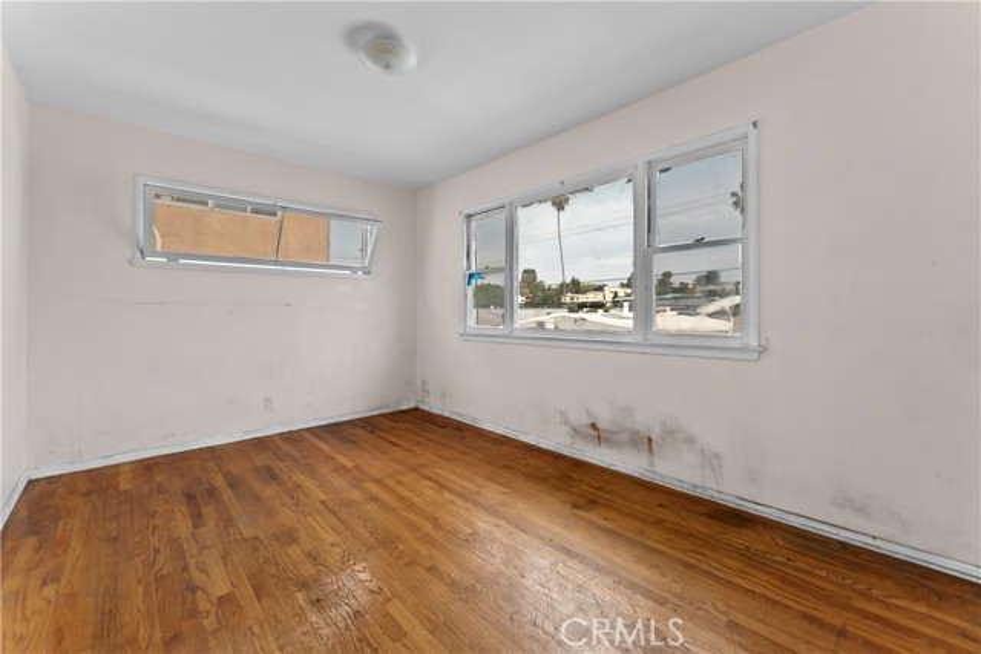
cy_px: 327
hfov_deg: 104.2
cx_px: 490
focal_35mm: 14
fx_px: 382
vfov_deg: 81.2
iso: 100
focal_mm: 14
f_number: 8
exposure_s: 1/15
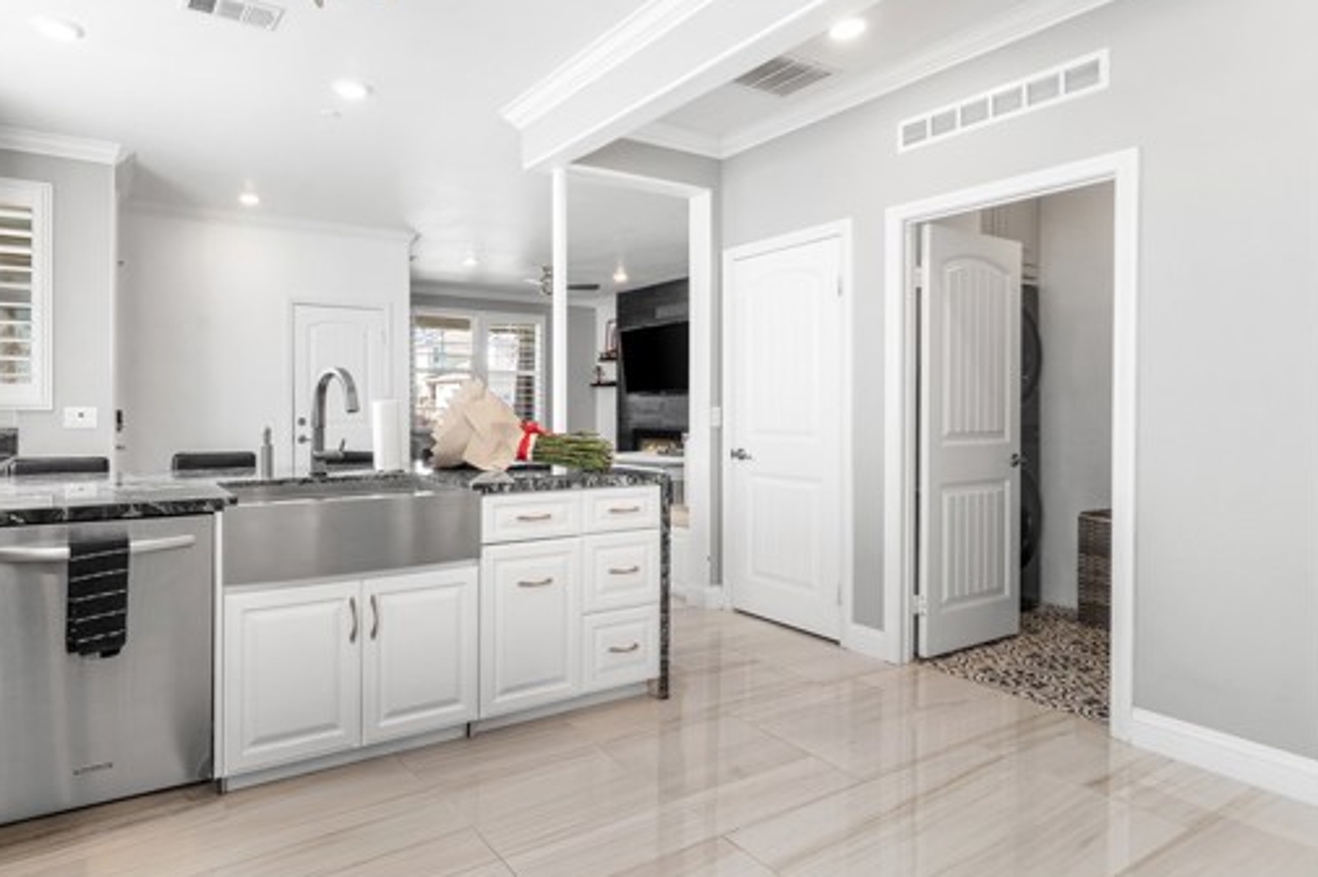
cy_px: 399
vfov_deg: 64.4
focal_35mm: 19
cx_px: 530
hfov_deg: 85.9
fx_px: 695
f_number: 7.1
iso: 320
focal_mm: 10
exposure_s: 1/25
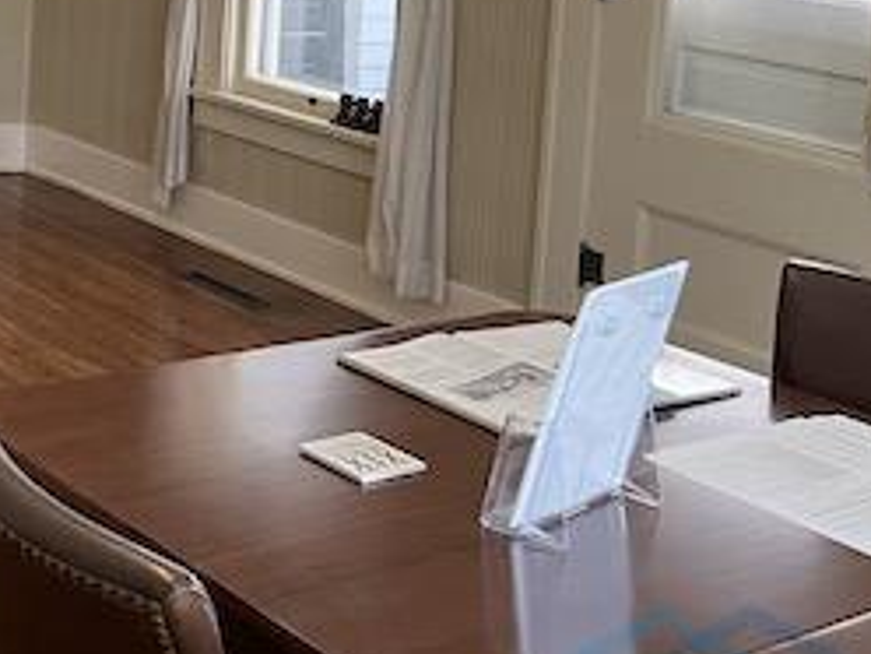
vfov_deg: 20.9
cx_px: -207
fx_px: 1686
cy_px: -53
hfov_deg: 25.6
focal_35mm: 67
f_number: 1.5
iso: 250
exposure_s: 1/60
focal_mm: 5.7
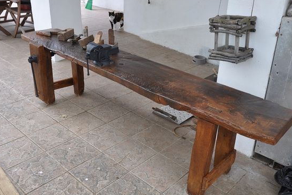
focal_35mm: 36
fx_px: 292
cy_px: 90
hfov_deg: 53.1
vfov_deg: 36.8
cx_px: 153
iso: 320
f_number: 5.6
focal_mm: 22
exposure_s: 1/30
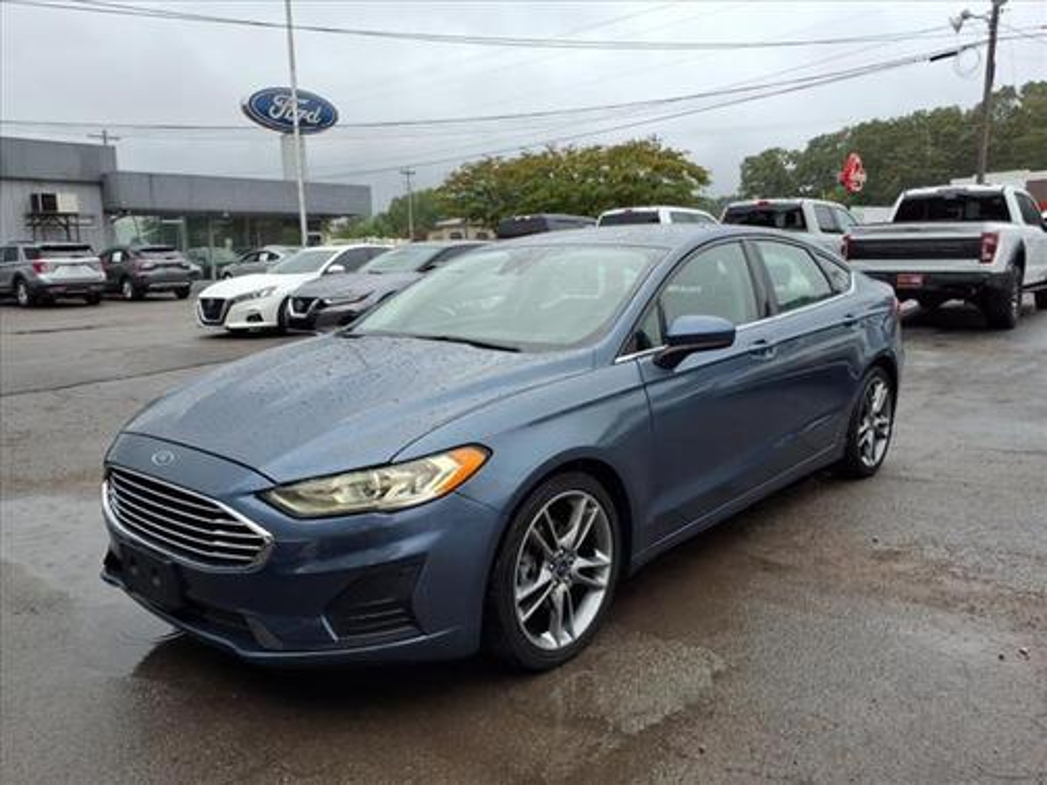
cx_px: 524
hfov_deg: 65.3
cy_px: 392
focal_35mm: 27
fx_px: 817
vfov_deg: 51.4
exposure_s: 1/217
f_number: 1.9
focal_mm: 3.58
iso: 40
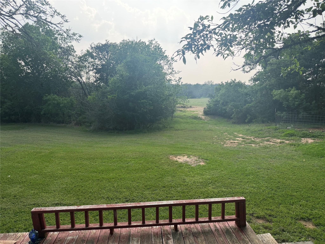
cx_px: 162
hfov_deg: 71.6
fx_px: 225
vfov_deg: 56.8
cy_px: 122
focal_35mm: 24
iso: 100
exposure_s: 1/3425
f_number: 1.78
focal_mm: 6.76
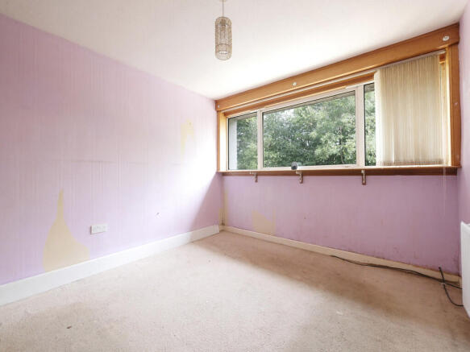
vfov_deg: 85.7
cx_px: 235
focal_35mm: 14
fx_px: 190
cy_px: 176
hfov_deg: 102.1
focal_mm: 7
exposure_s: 1/60
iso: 1250
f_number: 4
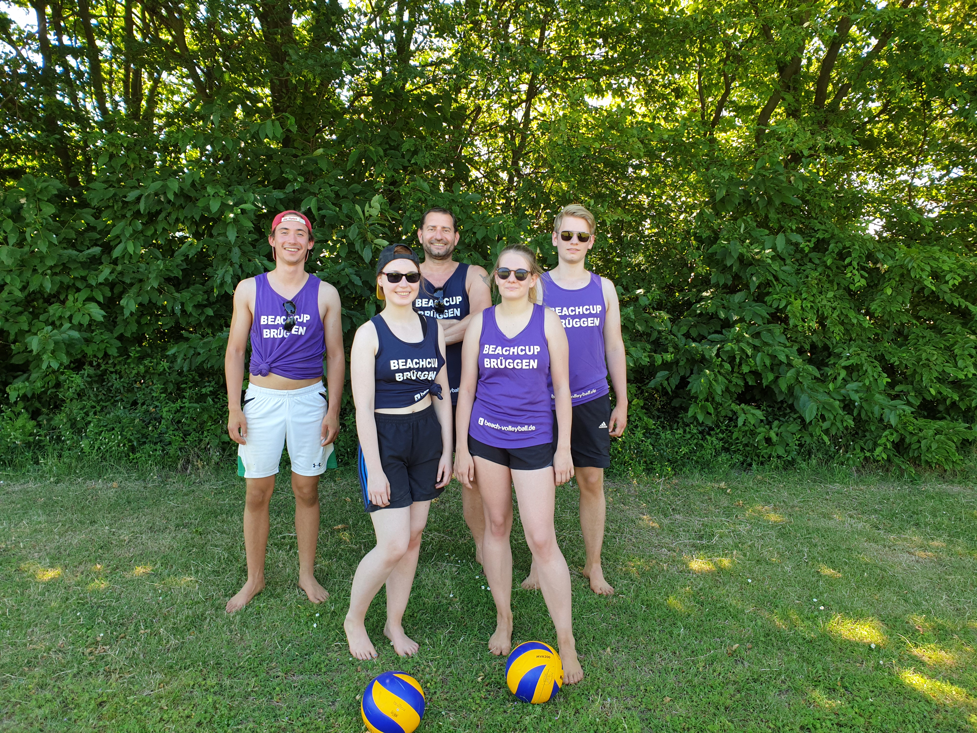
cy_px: 366
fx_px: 734
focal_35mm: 26
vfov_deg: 53.1
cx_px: 488
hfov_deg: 67.3
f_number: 2.4
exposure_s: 1/127
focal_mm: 4.3
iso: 50
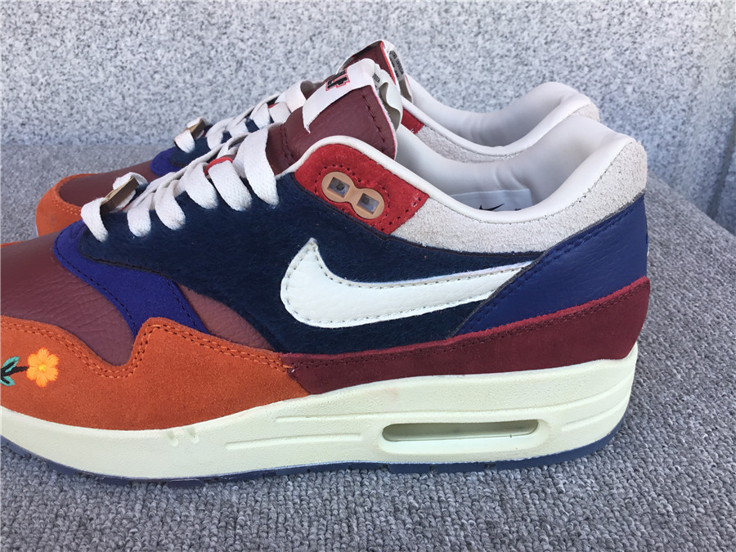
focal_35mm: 31
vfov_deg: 45.4
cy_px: 276
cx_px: 368
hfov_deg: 58.4
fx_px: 659
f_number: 2.4
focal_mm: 3.3
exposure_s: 1/100
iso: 25
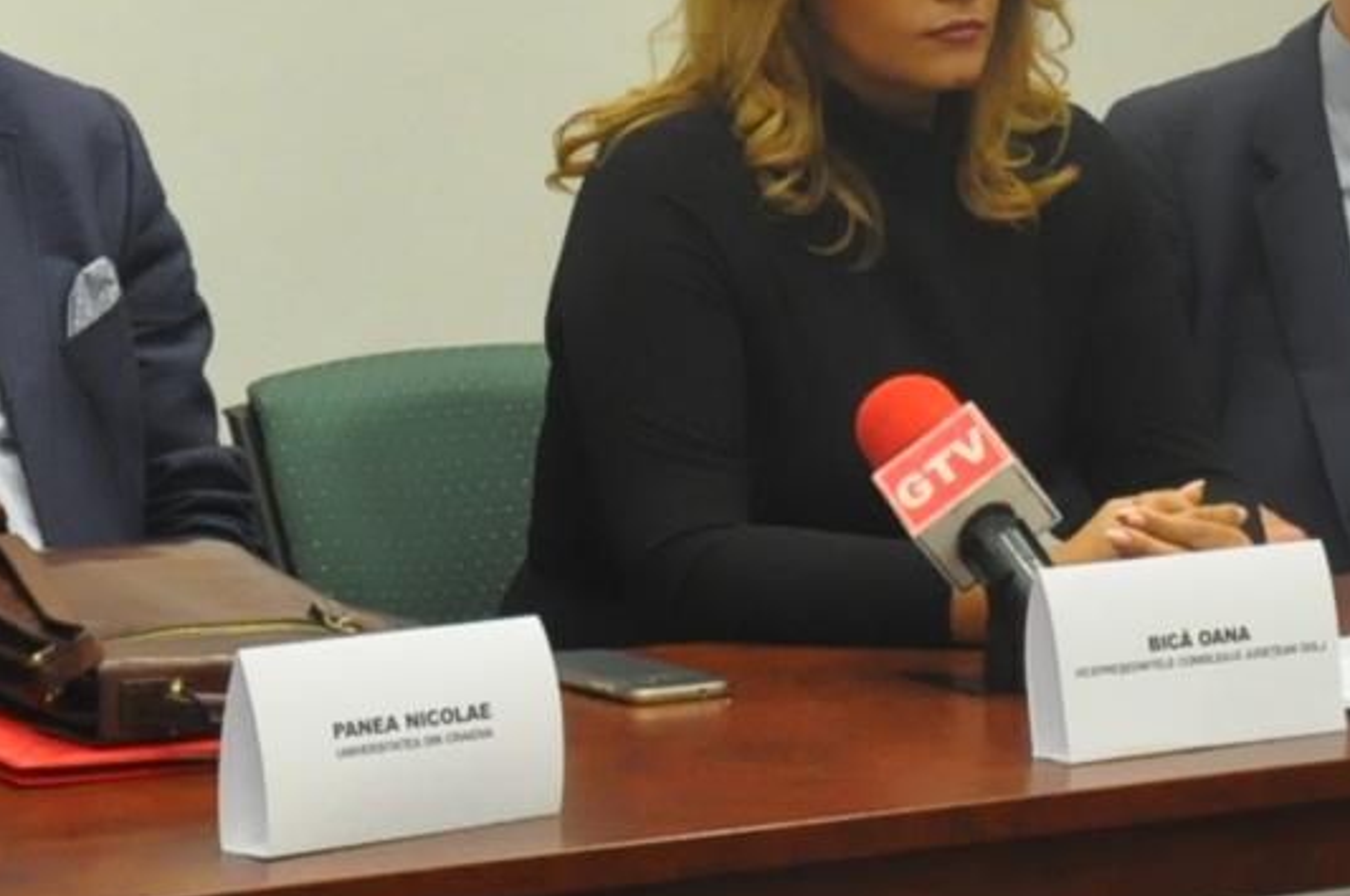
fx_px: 7678
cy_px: 13
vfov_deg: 6.7
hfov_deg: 10.0
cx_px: 1011
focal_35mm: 205
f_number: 6.3
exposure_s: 1/40
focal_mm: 34
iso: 1600
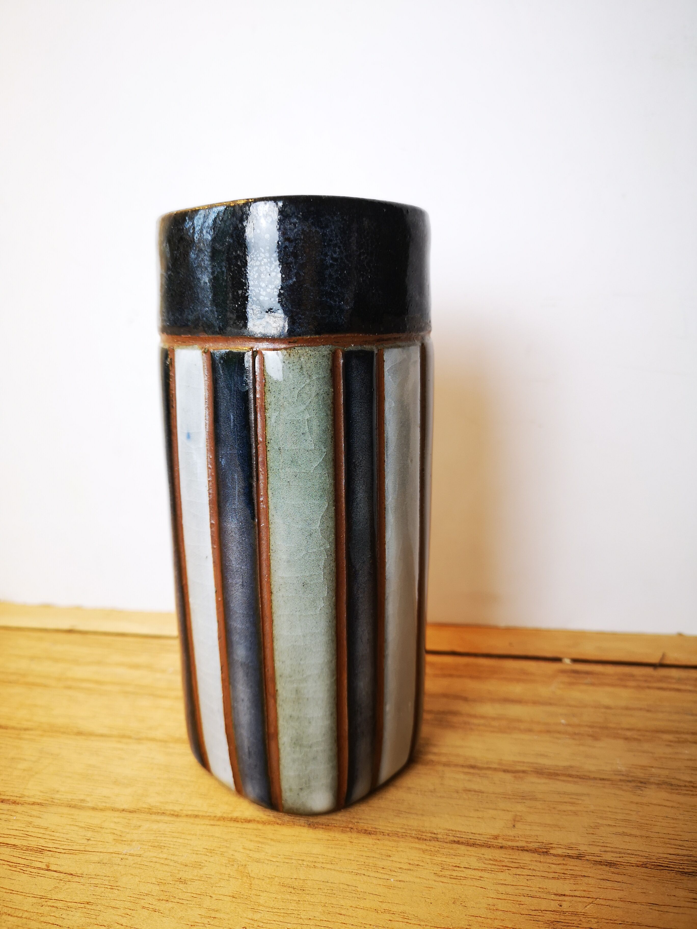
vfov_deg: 65.3
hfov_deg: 51.4
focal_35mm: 27
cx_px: 348
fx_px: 725
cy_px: 464
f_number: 1.8
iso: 100
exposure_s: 1/50
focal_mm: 5.58
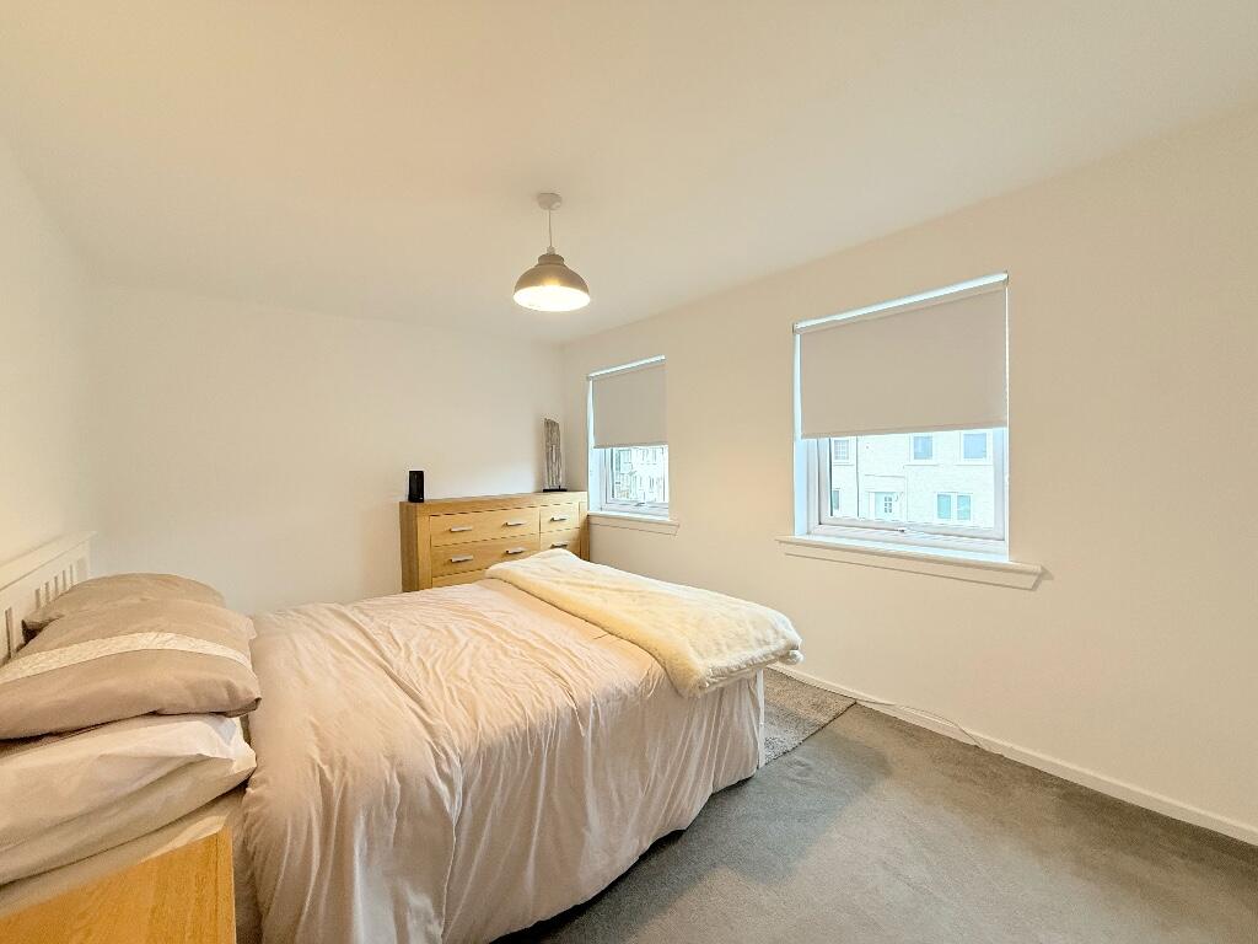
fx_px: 509
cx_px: 629
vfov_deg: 85.7
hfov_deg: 102.1
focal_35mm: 14
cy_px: 472
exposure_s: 1/100
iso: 160
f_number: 2.2
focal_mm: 2.22
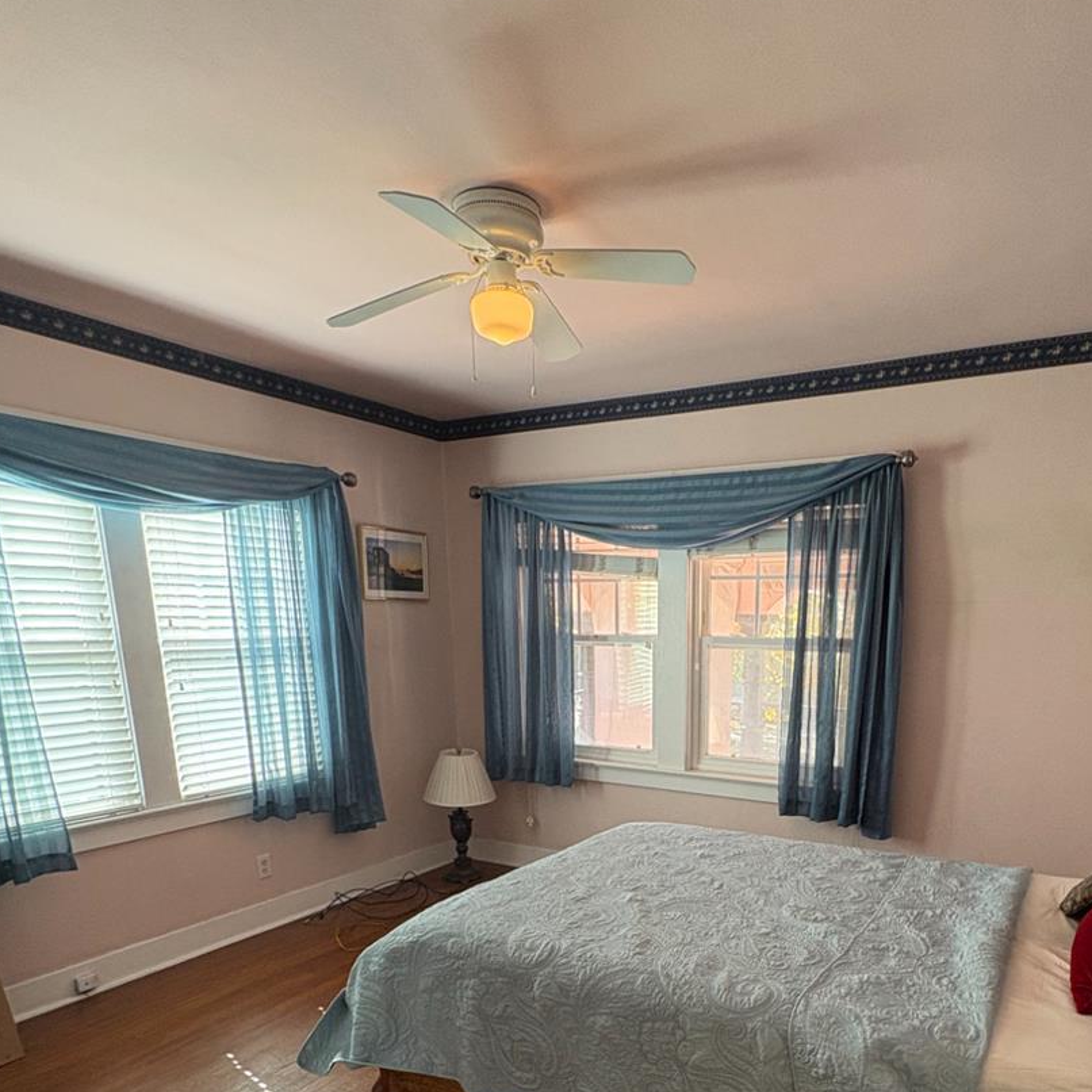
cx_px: 668
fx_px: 821
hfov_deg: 66.5
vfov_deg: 63.3
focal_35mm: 23
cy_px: 821
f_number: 2.2
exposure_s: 1/120
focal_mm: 2.22
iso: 250
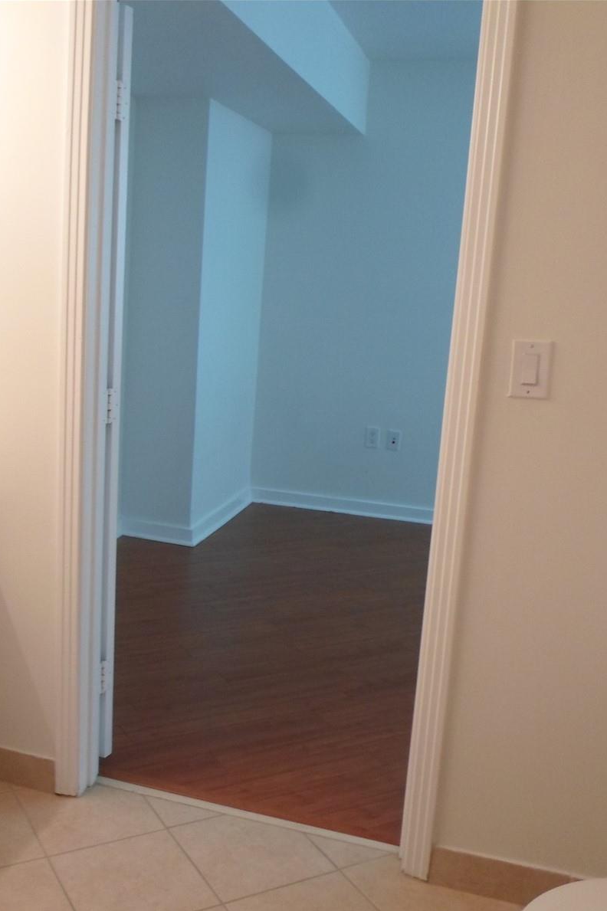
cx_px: 228
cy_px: 459
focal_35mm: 35
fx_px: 886
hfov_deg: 37.6
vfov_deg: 54.4
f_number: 2.5
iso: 160
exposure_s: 1/30
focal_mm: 4.5
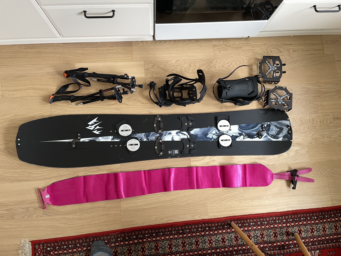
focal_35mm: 26
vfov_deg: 53.1
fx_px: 256
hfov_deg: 67.3
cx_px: 170
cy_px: 128
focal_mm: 4.2
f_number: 1.6
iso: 125
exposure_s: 1/63
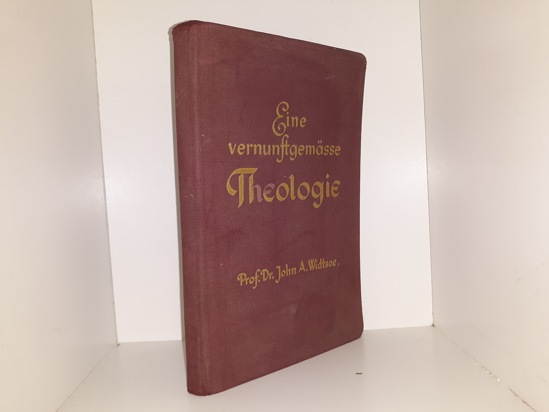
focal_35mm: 28
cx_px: 274
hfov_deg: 63.4
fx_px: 444
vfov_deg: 49.7
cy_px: 206
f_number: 1.7
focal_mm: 3.7
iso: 40
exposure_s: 1/120
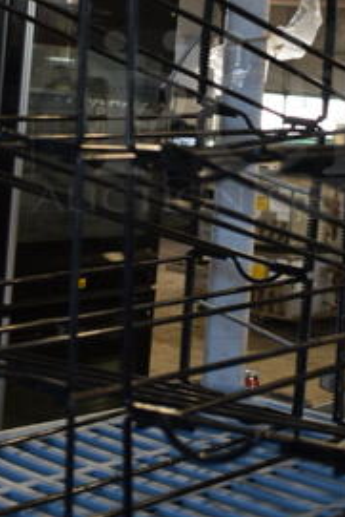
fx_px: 1306
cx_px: 233
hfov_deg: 15.0
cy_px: 119
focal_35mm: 91
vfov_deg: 22.1
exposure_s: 1/30
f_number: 3.5
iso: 125
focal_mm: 18
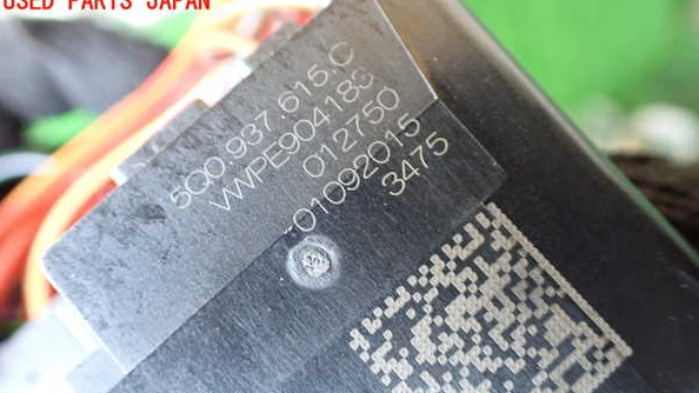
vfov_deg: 35.4
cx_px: 350
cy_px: 252
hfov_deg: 59.5
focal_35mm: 33
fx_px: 612
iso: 800
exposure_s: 1/40
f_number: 2.3
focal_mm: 5.4
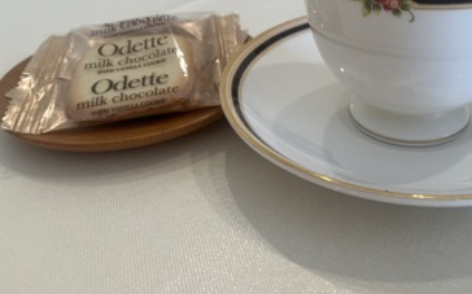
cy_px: 52
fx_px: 488
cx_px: 320
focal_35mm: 38
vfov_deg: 32.4
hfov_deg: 50.5
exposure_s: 1/120
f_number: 1.6
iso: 64
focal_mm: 5.1
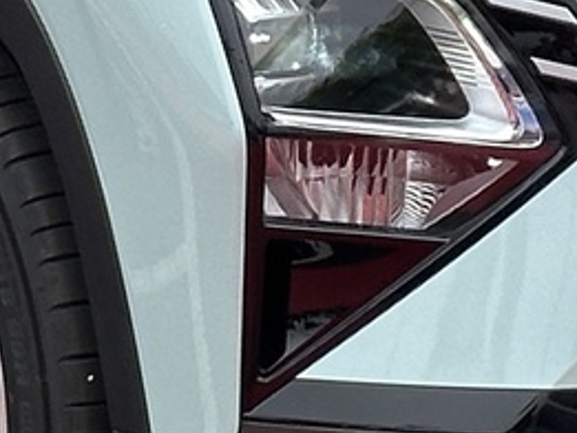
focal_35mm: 368
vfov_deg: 4.0
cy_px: -484
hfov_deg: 5.4
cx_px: 71
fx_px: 6137
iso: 64
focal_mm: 6.86
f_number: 1.78
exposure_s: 1/2469
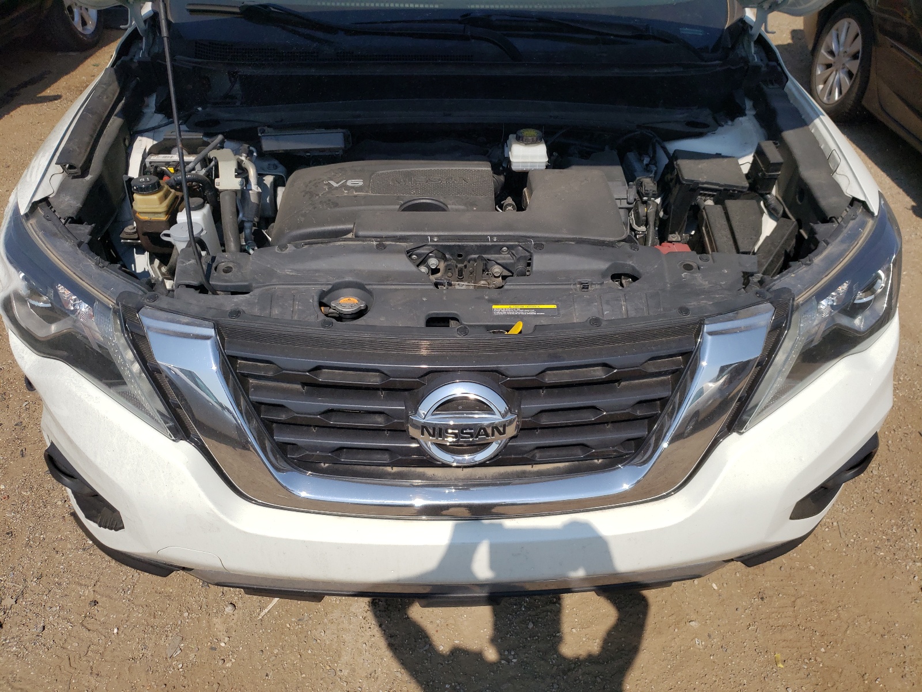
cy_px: 346
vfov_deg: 53.1
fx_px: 693
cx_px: 461
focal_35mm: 26
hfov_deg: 67.3
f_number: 1.5
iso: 50
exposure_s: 1/5000
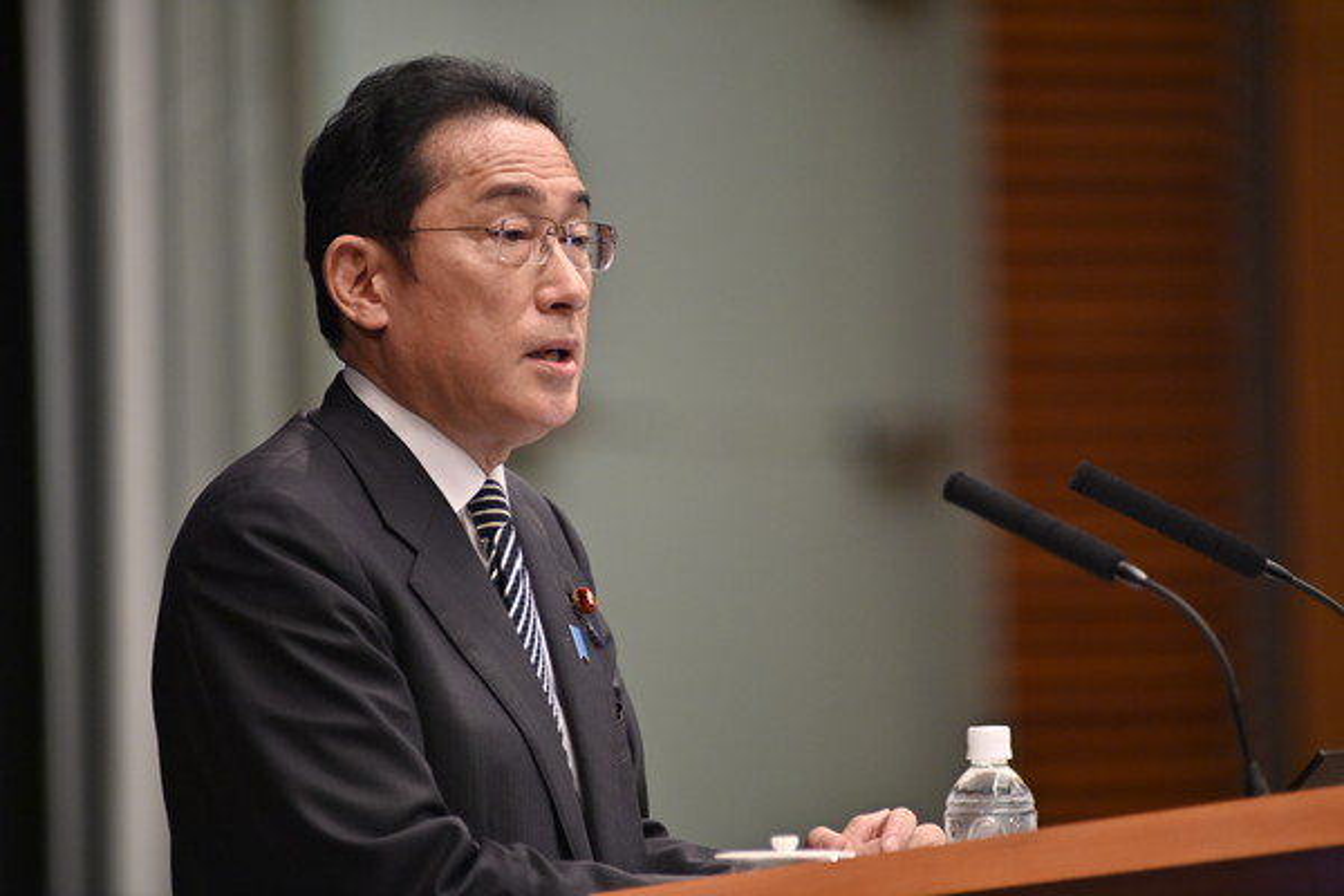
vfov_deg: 4.6
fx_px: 11199
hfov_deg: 6.9
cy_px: 448
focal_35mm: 300
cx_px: 672
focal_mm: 300
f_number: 4
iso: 1600
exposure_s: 1/500
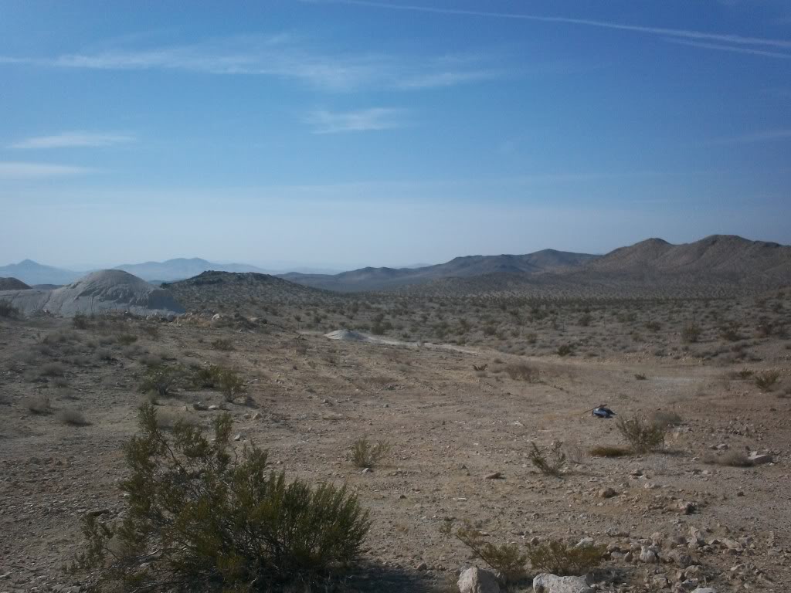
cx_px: 396
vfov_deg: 37.7
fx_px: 868
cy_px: 296
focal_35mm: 38
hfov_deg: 49.0
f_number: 4.5
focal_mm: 6.3
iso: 80
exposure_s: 1/1250
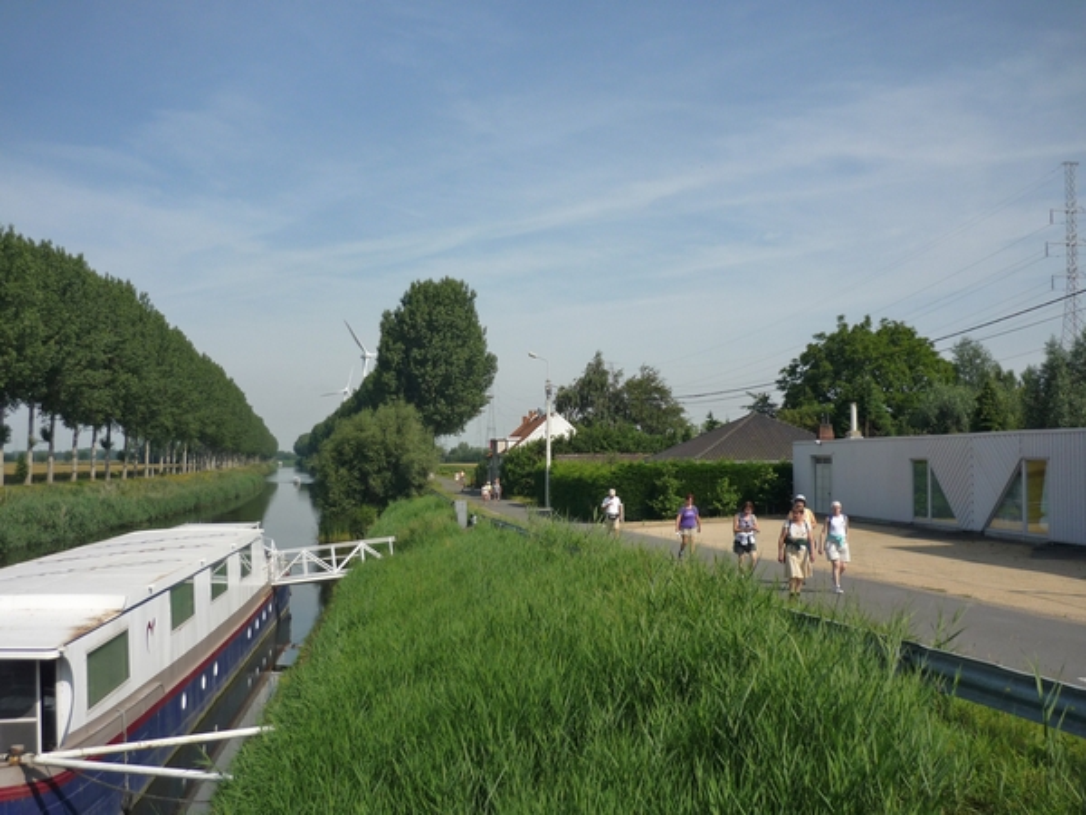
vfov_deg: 42.9
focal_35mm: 33
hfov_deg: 55.4
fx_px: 1035
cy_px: 408
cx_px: 543
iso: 100
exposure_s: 1/250
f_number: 8
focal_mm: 5.5
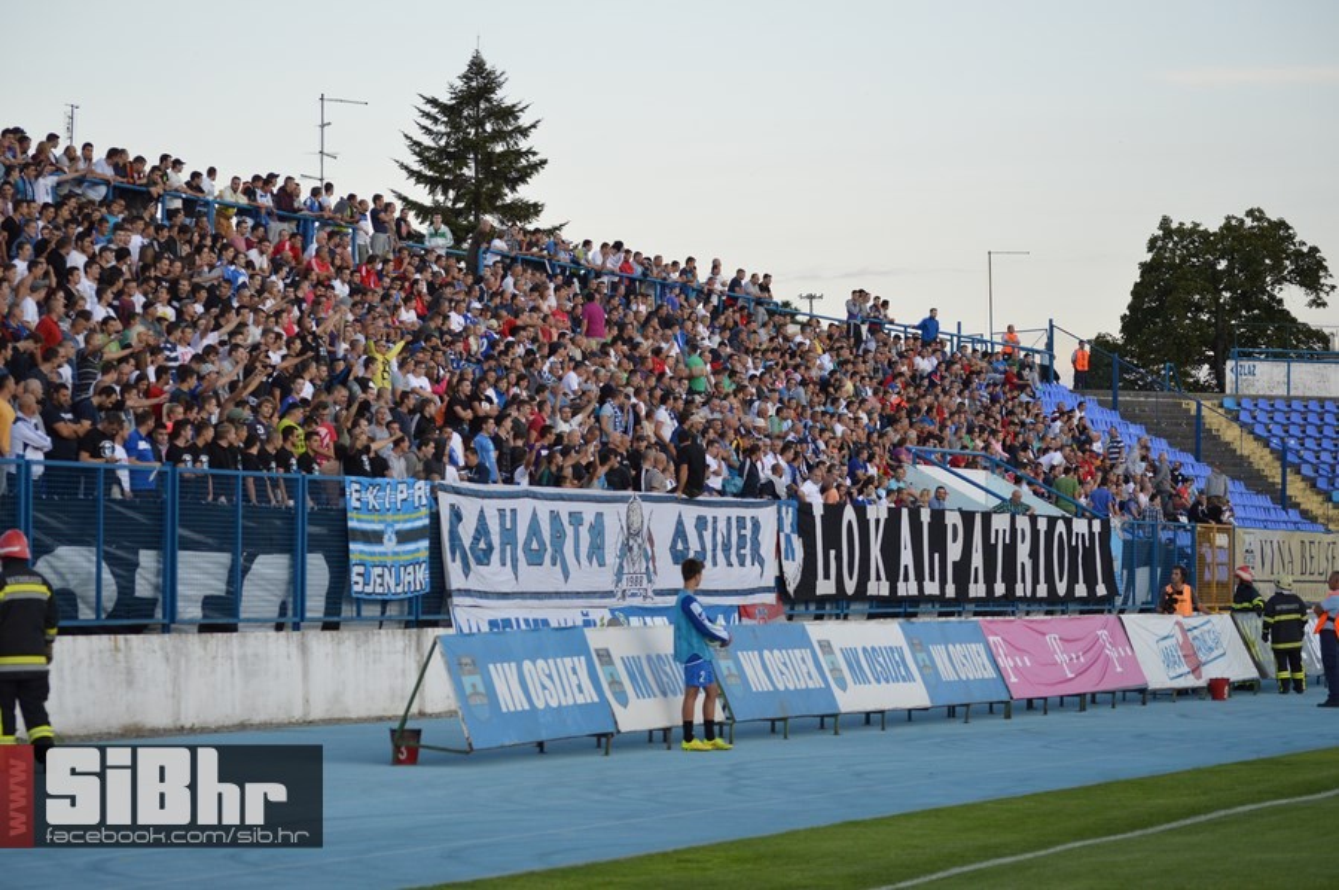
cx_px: 670
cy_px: 445
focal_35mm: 112
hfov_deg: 18.2
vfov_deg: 12.2
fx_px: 4180
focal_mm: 75
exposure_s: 1/400
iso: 400
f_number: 5
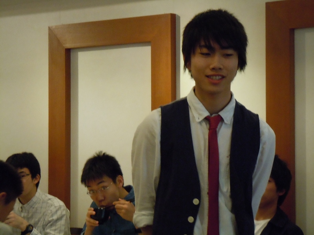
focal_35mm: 116
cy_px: 118
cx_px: 157
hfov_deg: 17.0
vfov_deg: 12.8
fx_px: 1052
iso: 800
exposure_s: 1/50
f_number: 4.6
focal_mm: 20.9
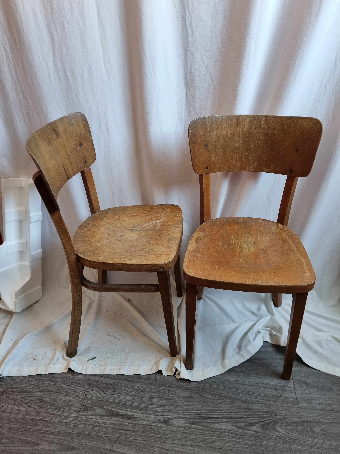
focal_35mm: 26
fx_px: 340
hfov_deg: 53.1
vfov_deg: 67.3
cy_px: 227
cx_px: 170
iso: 250
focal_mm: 5.4
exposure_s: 1/100
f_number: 1.8
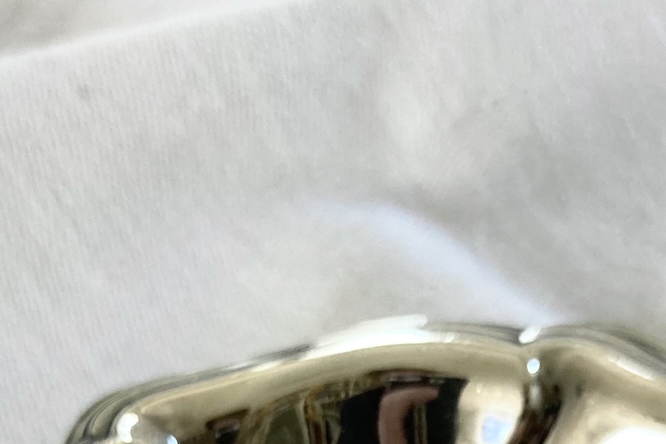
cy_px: 687
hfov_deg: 23.0
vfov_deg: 14.4
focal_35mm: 88
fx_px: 1628
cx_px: 444
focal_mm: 3.99
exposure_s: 1/90
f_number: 1.8
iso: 80
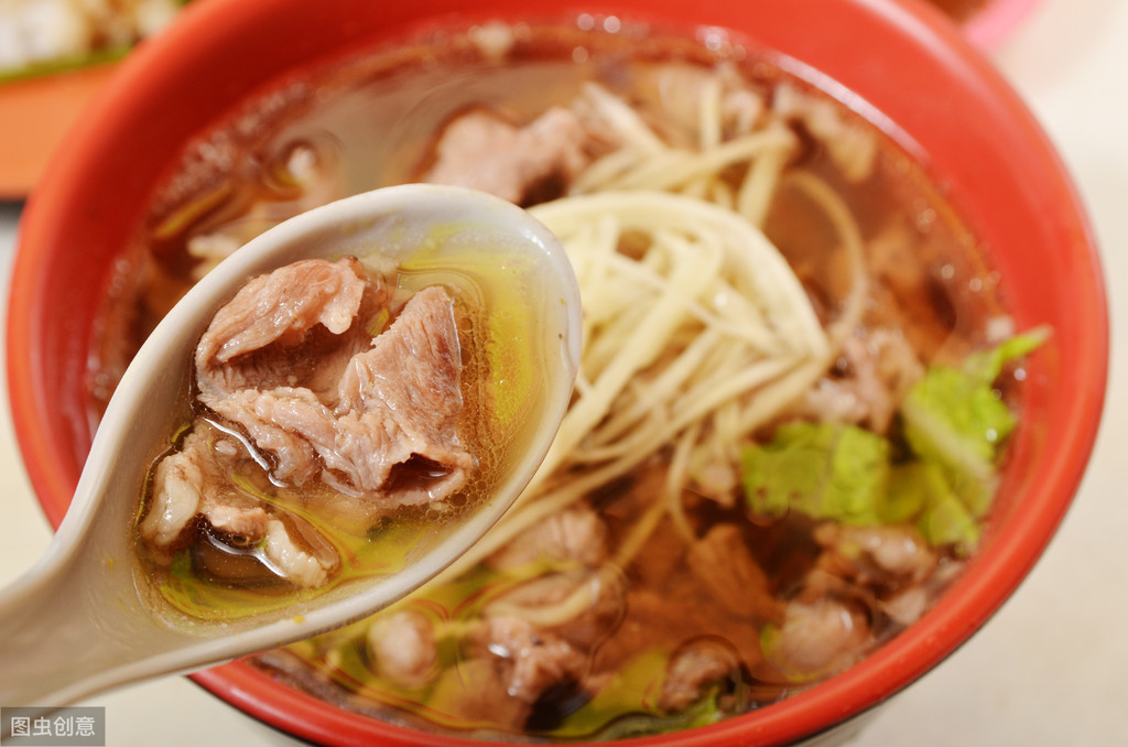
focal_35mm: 128
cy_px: 374
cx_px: 564
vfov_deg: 10.7
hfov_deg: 16.1
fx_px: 3986
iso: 250
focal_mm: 85
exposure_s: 1/125
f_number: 9
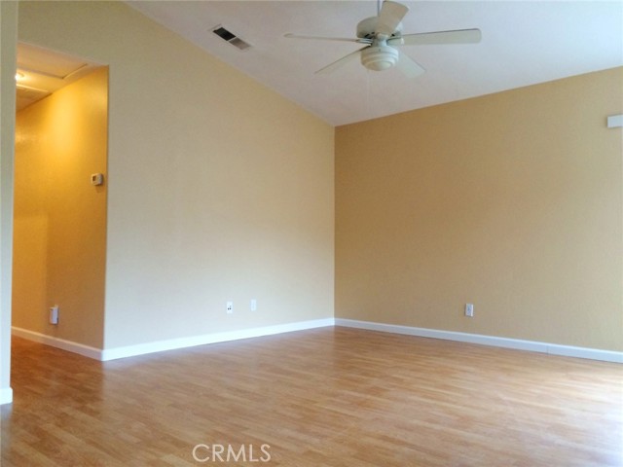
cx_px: 312
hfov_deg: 61.7
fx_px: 522
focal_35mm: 29
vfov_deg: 48.2
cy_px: 234
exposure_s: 1/30
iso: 50
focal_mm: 4.15
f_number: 2.2
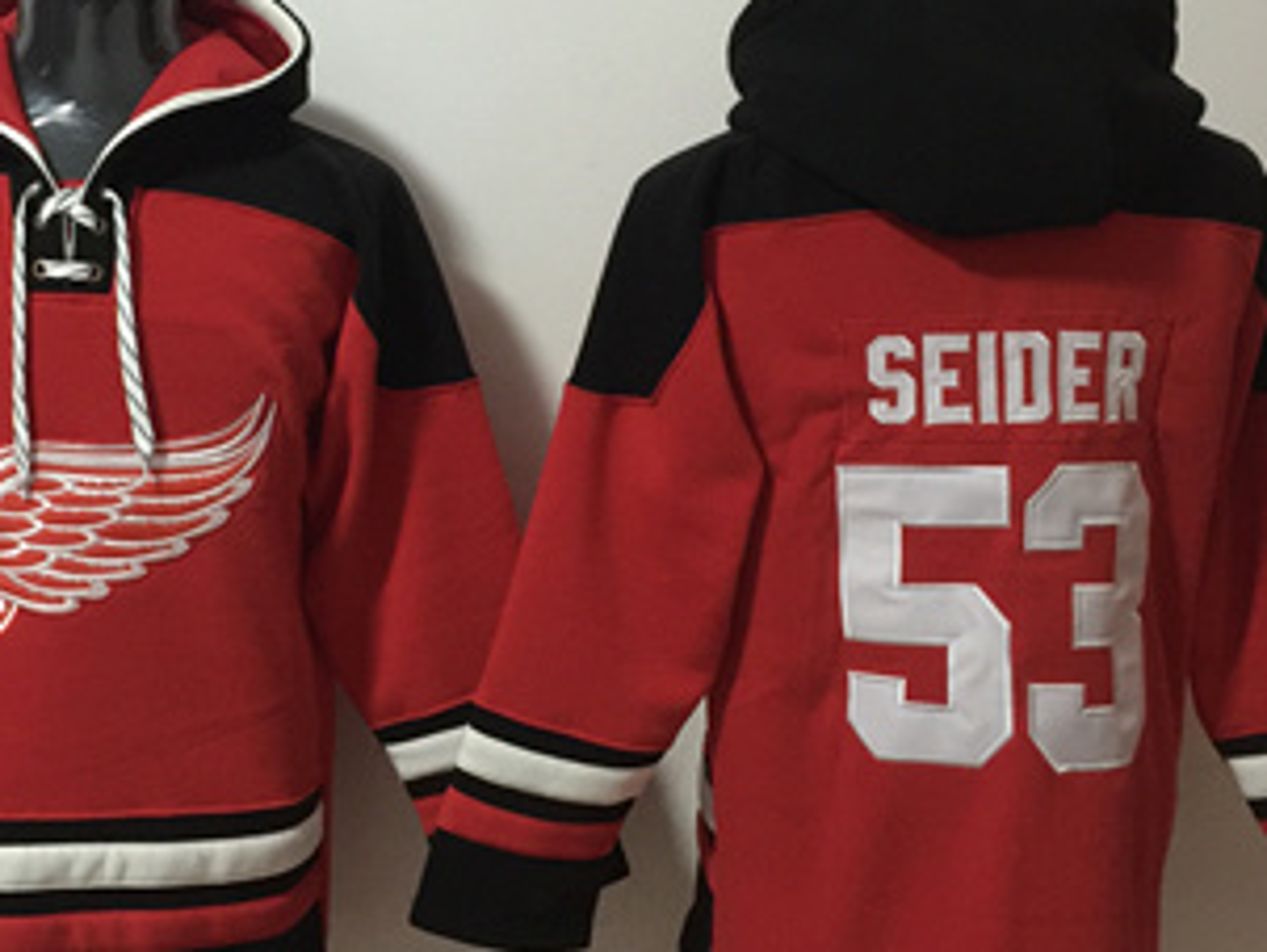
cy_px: 396
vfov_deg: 30.3
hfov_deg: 39.5
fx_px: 1758
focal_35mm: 48
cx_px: 537
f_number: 2.2
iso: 200
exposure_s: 1/8
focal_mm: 4.15
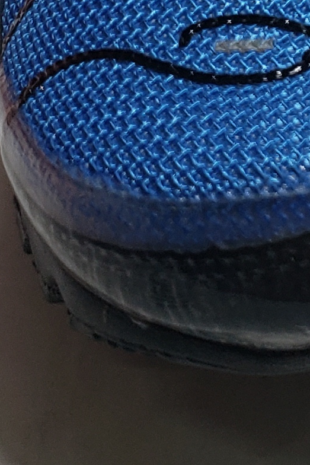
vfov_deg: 13.5
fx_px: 1794
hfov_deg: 9.2
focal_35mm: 139
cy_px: -327
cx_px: 632
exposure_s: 1/472
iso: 50
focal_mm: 4.3
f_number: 1.5
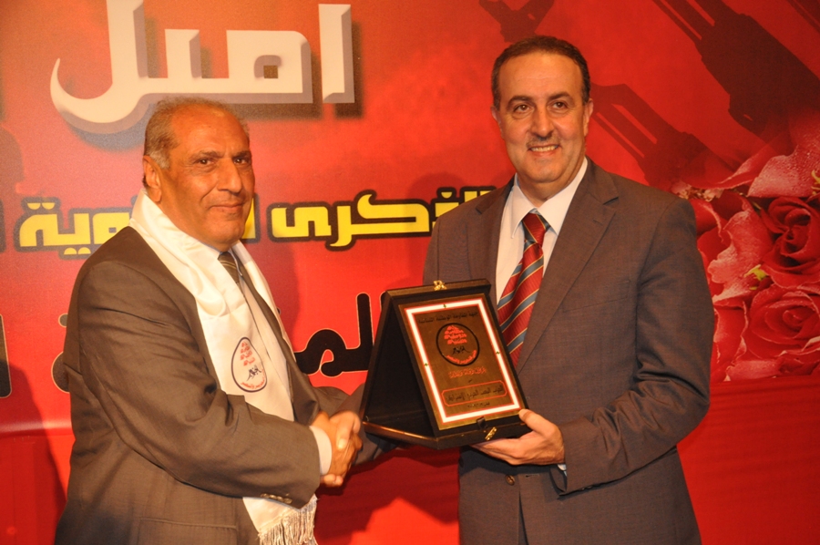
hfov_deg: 38.9
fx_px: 1160
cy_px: 272
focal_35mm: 51
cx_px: 410
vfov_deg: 26.4
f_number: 5
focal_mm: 34
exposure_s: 1/60
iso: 1600
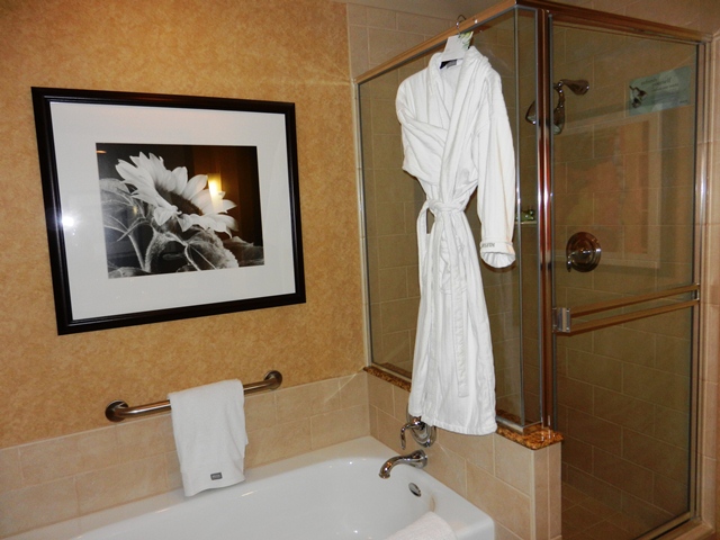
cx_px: 360
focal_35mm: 25
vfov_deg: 54.9
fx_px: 520
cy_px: 270
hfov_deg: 69.4
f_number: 3.5
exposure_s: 1/30
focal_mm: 4.5
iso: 200
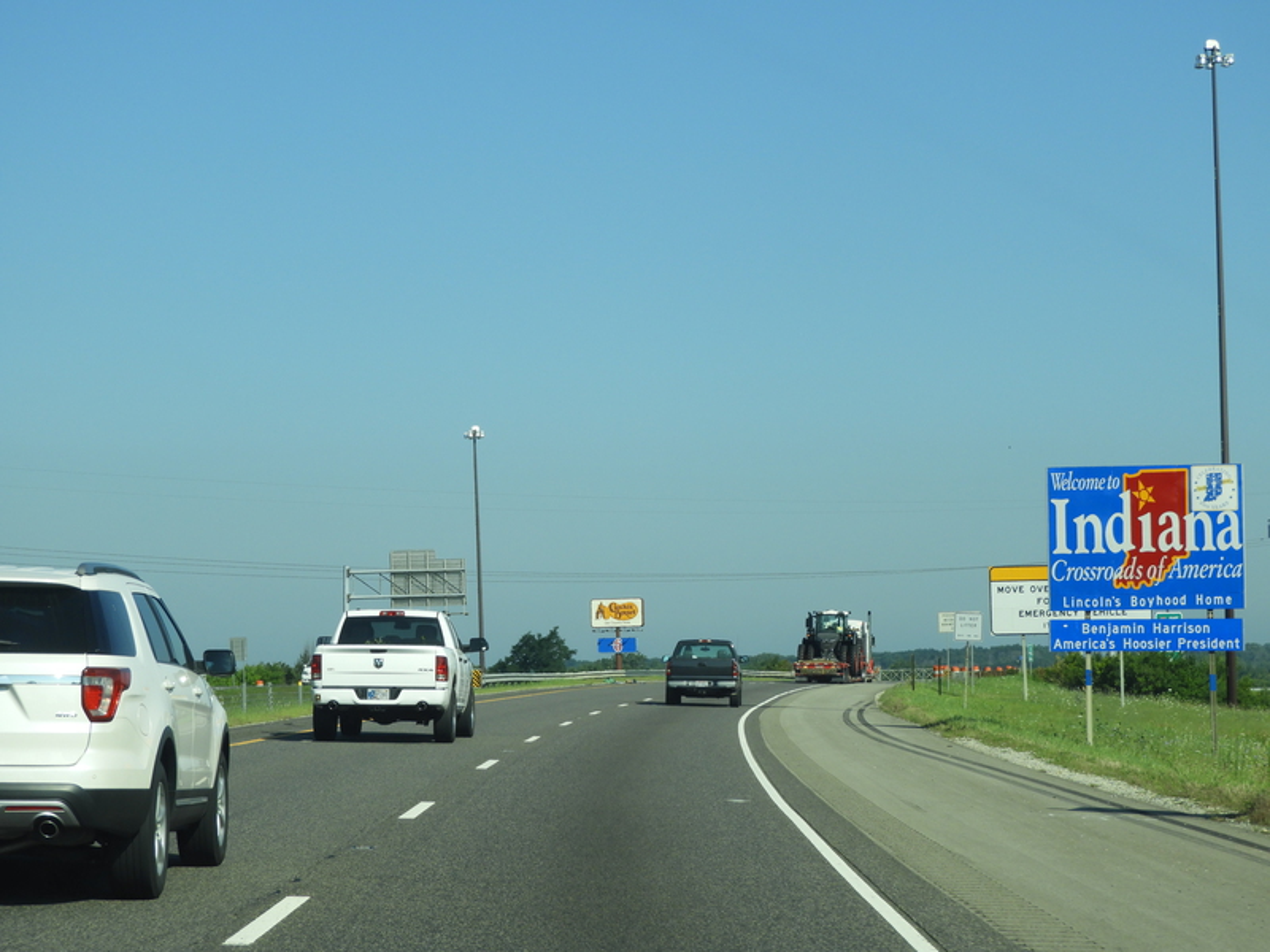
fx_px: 3485
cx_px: 635
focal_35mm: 95
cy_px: 476
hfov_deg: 20.7
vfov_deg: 15.6
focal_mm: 17
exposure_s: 1/640
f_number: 4.8
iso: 100
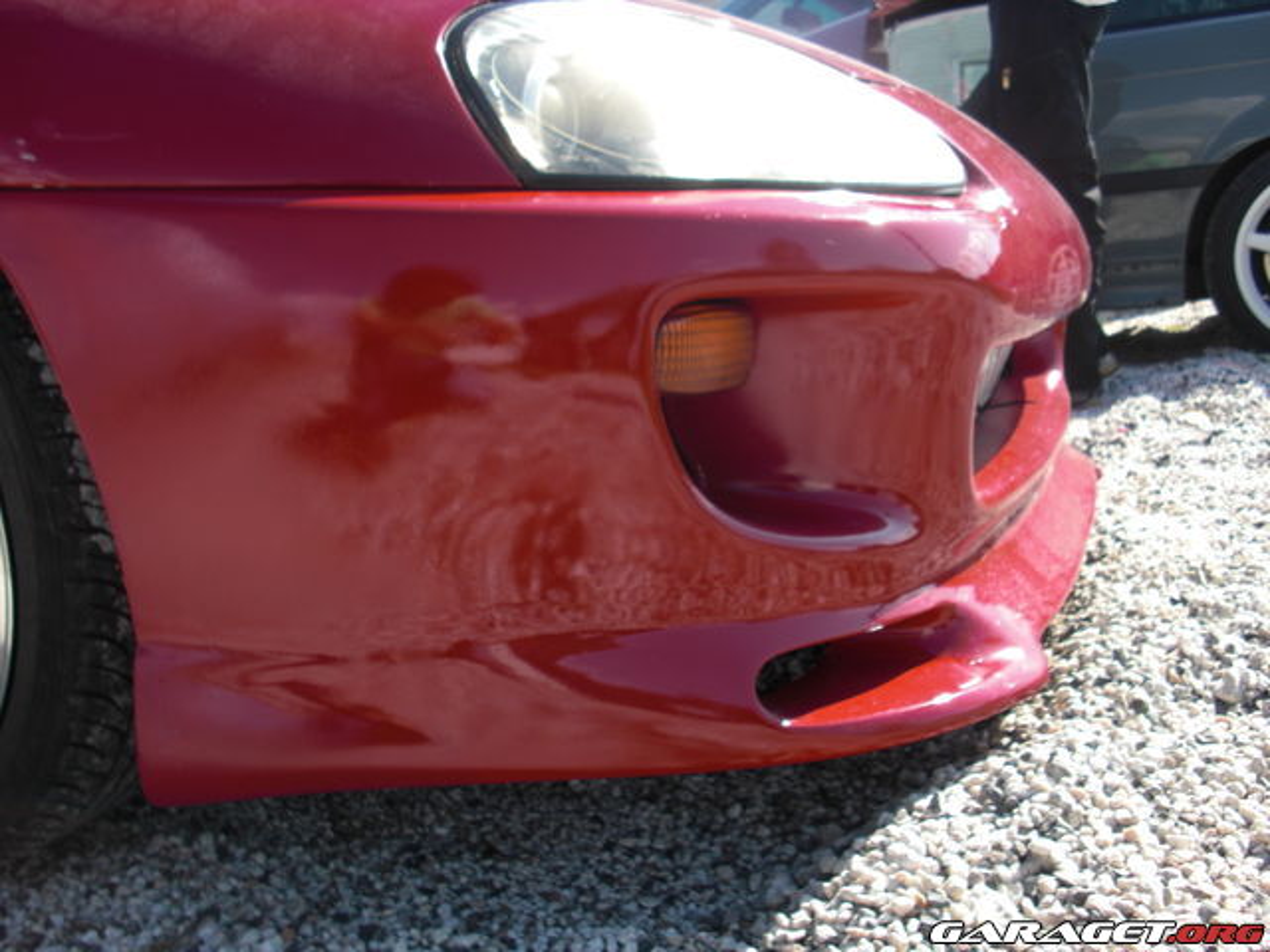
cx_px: 635
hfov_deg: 51.4
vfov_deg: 39.7
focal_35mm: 36
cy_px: 476
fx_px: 1321
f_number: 2.8
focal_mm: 6.3
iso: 50
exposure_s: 1/400
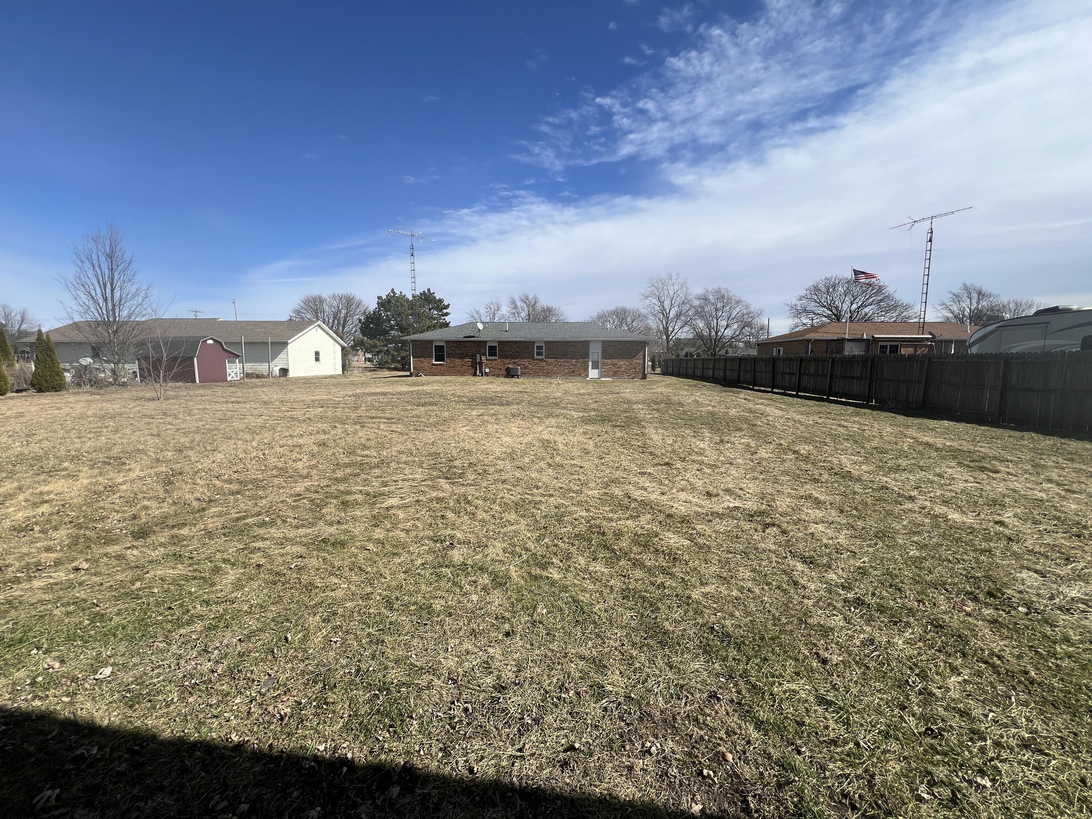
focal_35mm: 13
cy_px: 410
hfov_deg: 106.2
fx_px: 410
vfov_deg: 89.9
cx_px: 546
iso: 32
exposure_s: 1/2320
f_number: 1.8
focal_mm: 1.57
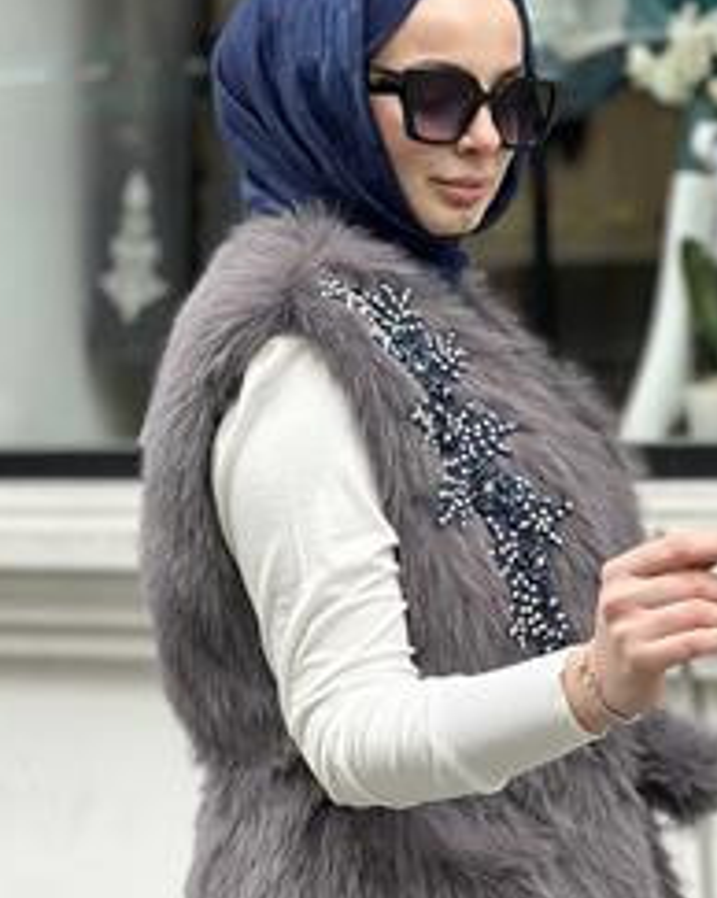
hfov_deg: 14.9
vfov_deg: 18.6
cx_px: 458
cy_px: 593
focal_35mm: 103
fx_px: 2736
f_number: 1.78
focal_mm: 6.86
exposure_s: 1/623
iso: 80
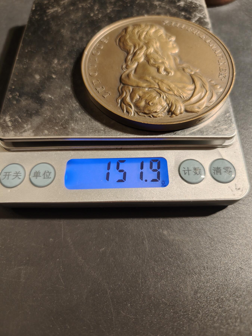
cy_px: 168
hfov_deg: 58.9
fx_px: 223
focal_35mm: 23
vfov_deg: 73.9
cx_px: 126
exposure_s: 1/160
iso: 250
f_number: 1.6
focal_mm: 6.06
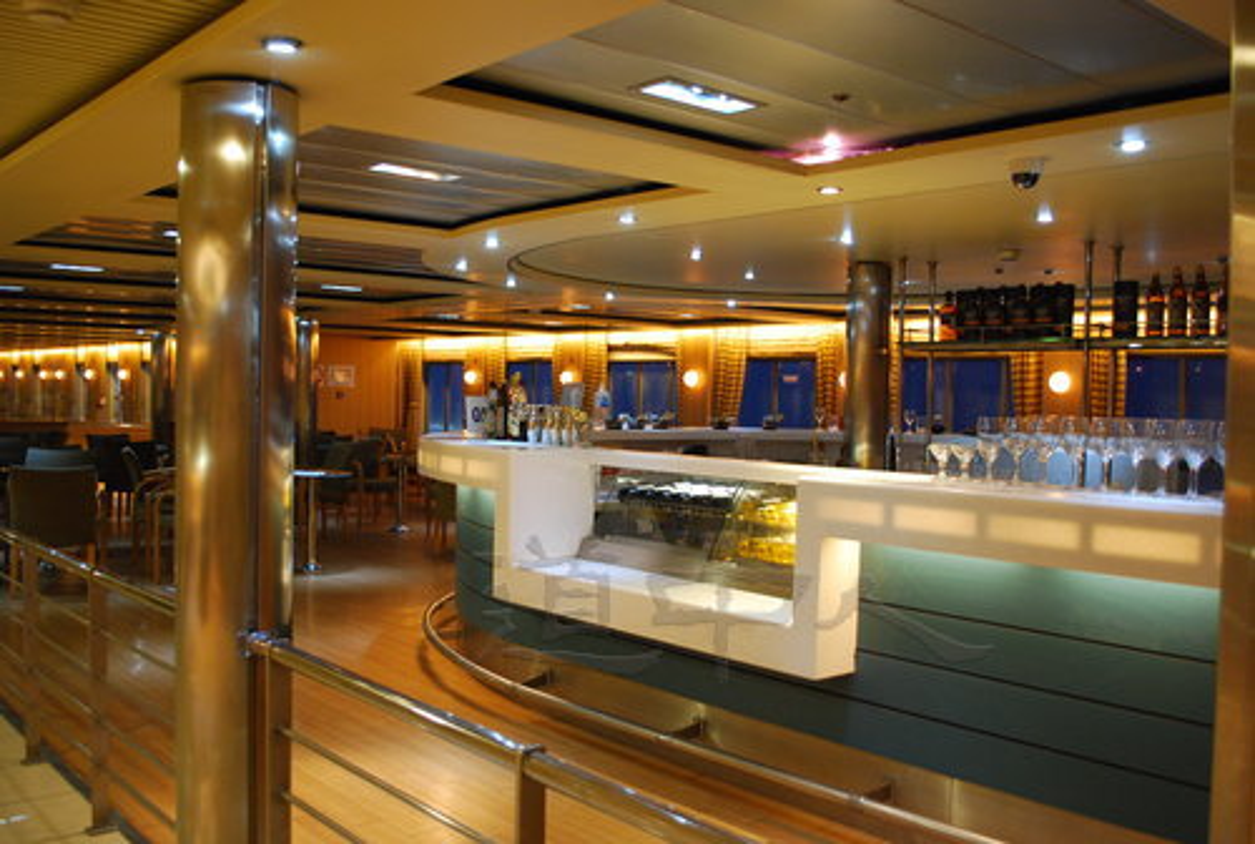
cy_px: 422
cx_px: 628
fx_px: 1153
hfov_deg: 57.1
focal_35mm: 33
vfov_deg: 40.2
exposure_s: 1/25
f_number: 4
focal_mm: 22
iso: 800
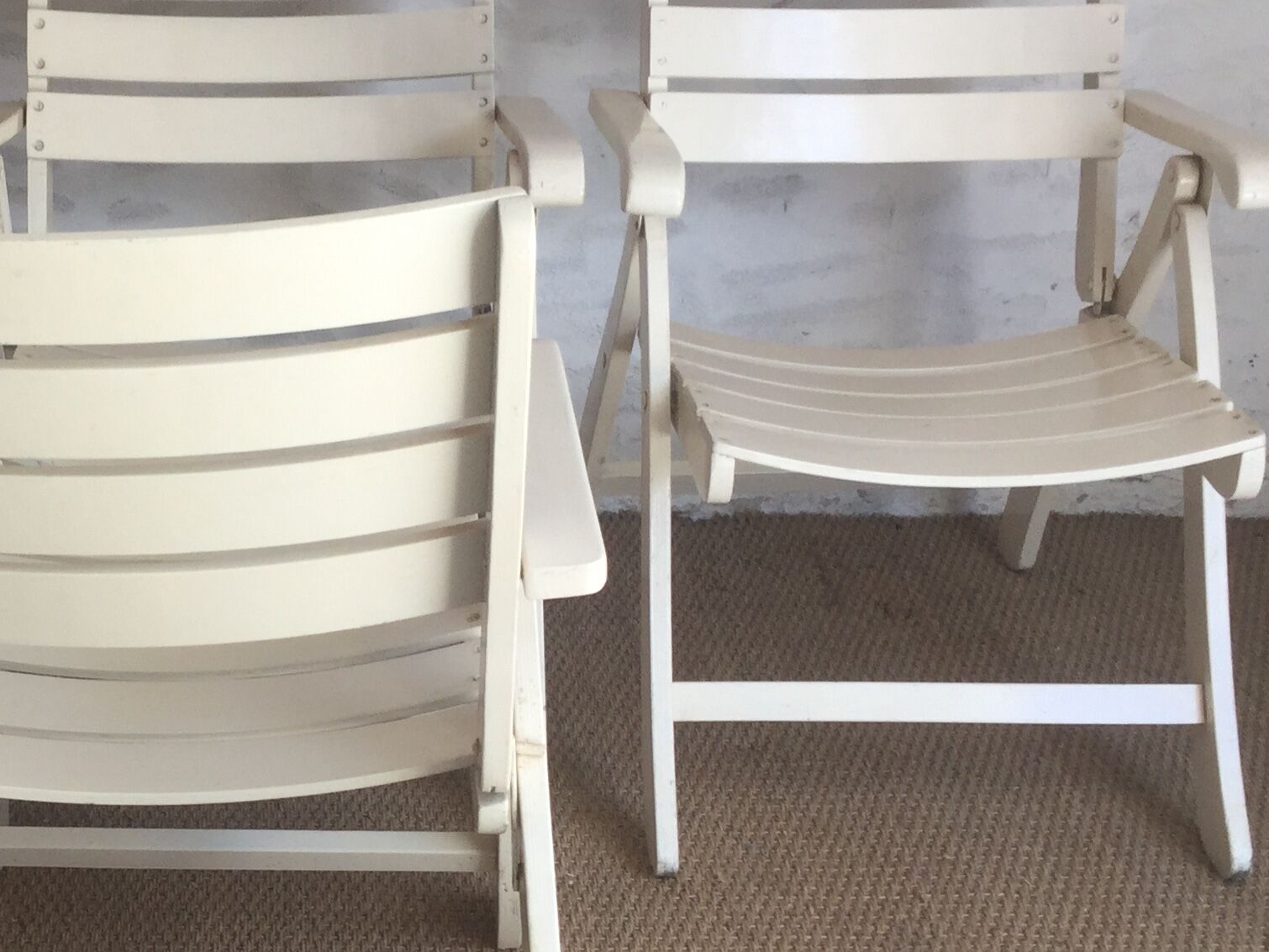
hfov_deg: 28.5
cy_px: 576
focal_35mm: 67
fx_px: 2457
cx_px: 289
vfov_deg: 21.9
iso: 32
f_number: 2.4
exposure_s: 1/100
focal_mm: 3.3
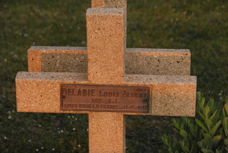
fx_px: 666
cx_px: 114
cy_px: 76
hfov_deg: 19.4
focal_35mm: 105
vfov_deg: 13.1
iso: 1600
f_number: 7.1
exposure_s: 1/400
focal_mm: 70
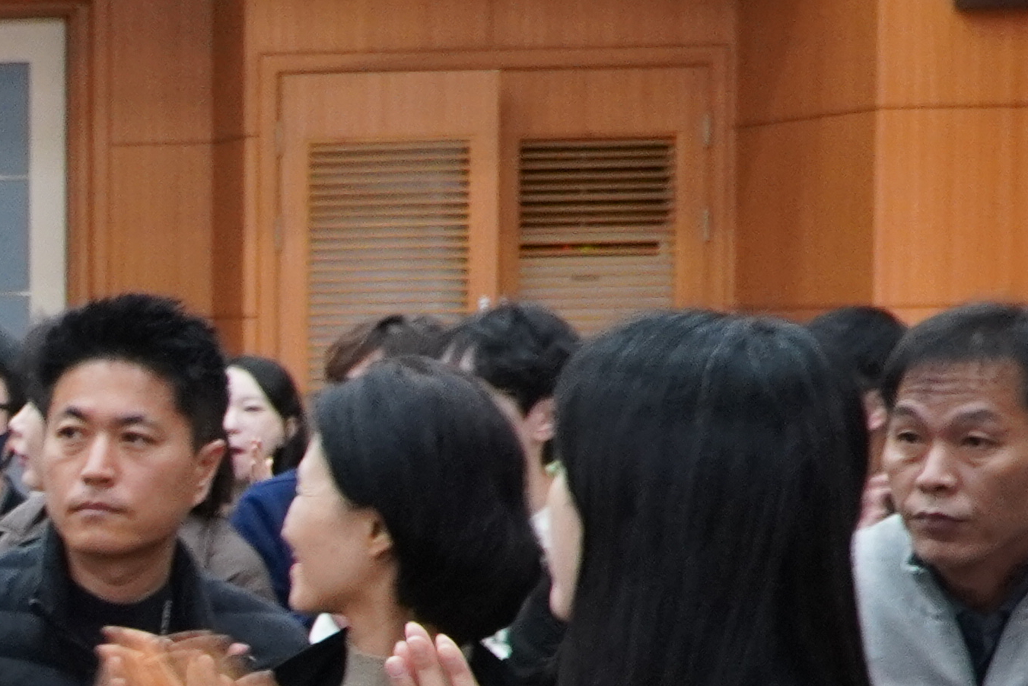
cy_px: 830
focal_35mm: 153
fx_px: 4375
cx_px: -756
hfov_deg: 12.4
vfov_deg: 8.9
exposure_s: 1/40
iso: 1250
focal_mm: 23
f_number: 5
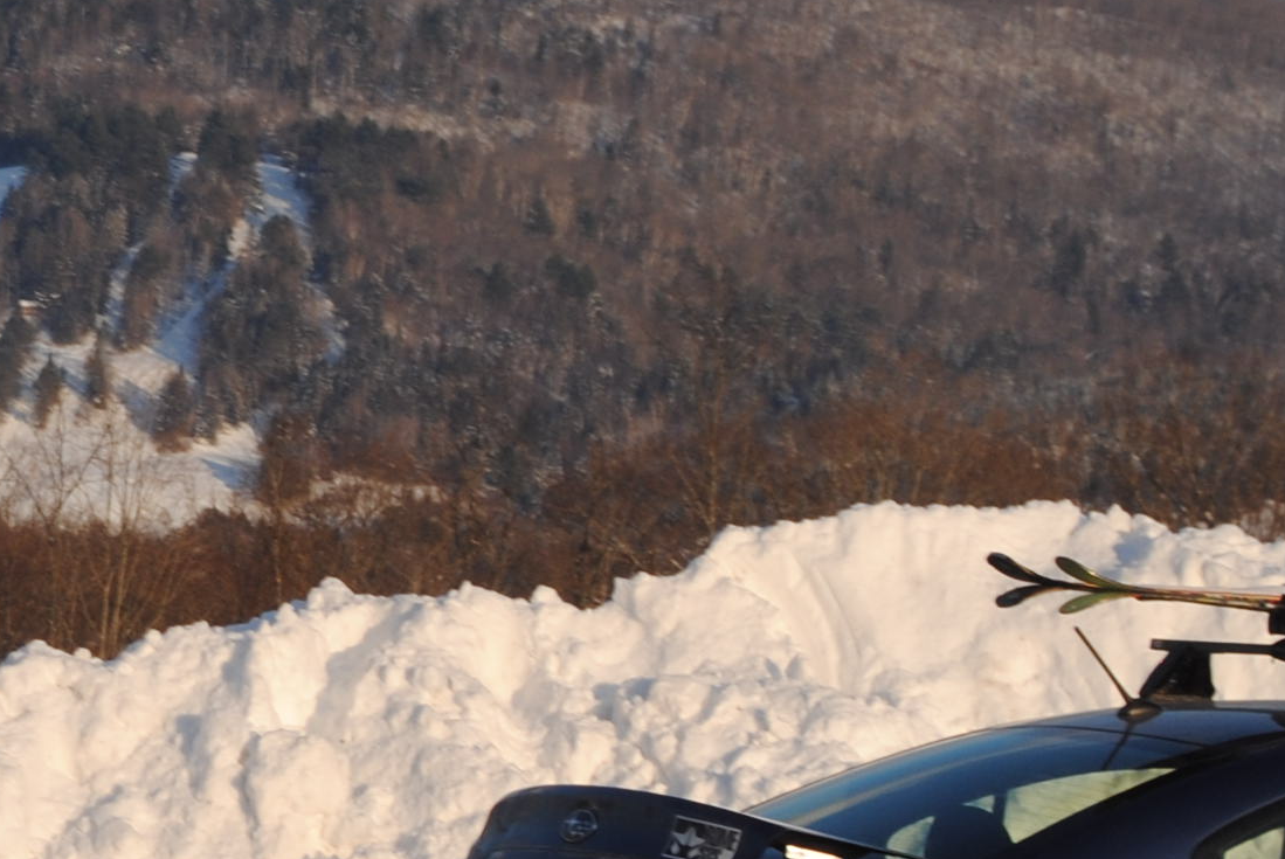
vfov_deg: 4.7
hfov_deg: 7.0
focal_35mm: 291
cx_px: -686
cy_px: 330
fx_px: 10388
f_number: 8
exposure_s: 1/250
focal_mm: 55
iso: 100
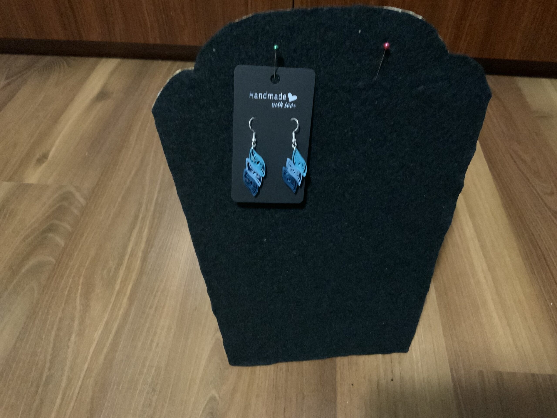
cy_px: 209
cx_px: 278
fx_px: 467
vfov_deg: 48.2
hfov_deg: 61.7
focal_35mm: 29
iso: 500
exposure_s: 1/17
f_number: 1.8
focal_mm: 3
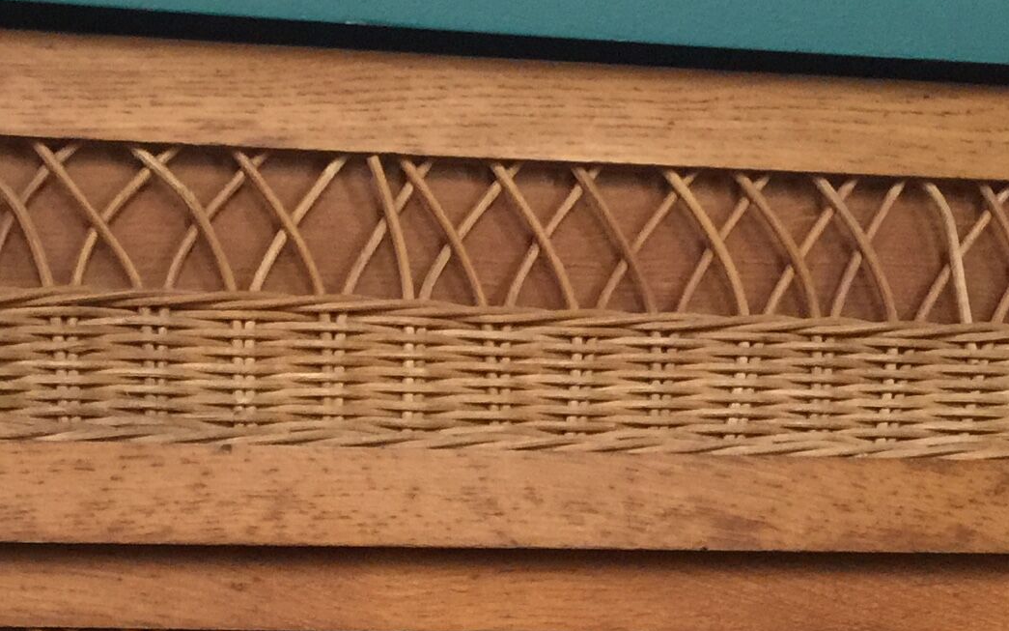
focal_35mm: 96
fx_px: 2640
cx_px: 184
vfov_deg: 13.2
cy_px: 781
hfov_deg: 21.3
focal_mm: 4.15
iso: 100
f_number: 2.2
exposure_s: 1/10
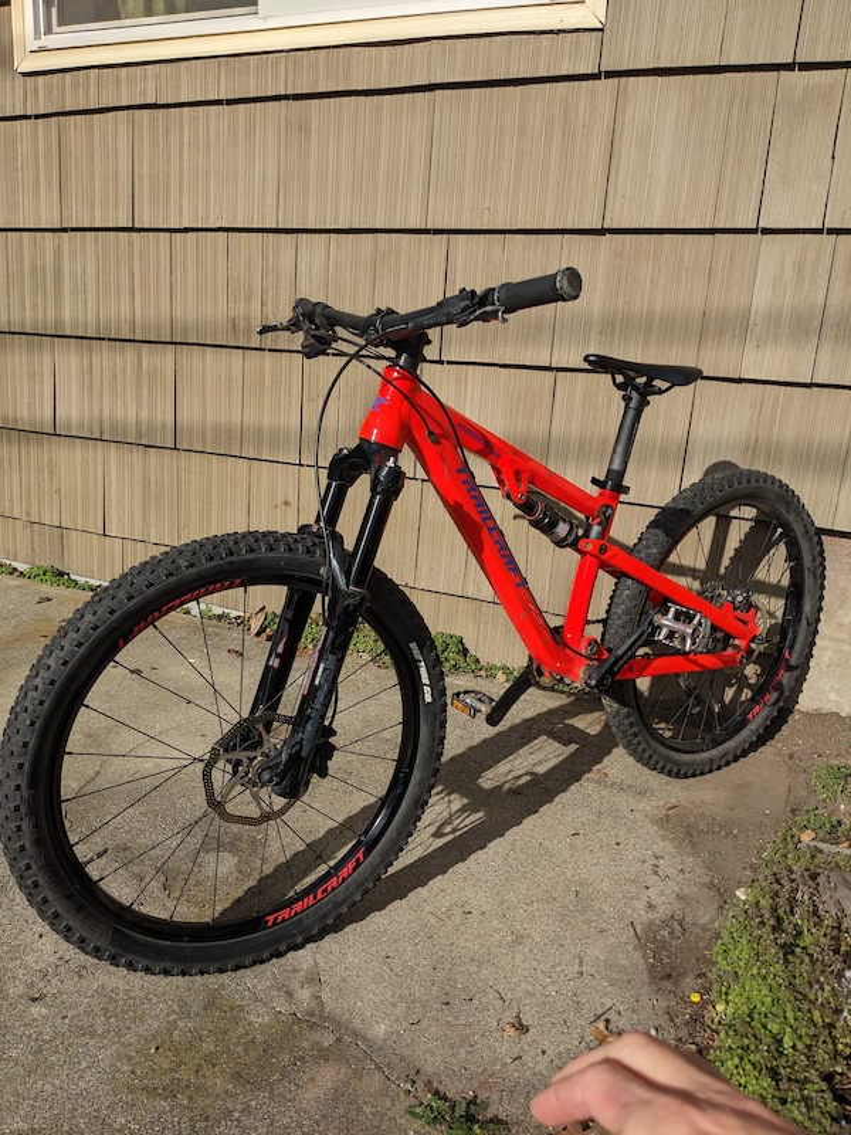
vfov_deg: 65.3
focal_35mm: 27
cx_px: 426
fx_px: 885
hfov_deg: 51.4
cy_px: 568
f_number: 1.73
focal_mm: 4.38
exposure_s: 1/7812
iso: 49
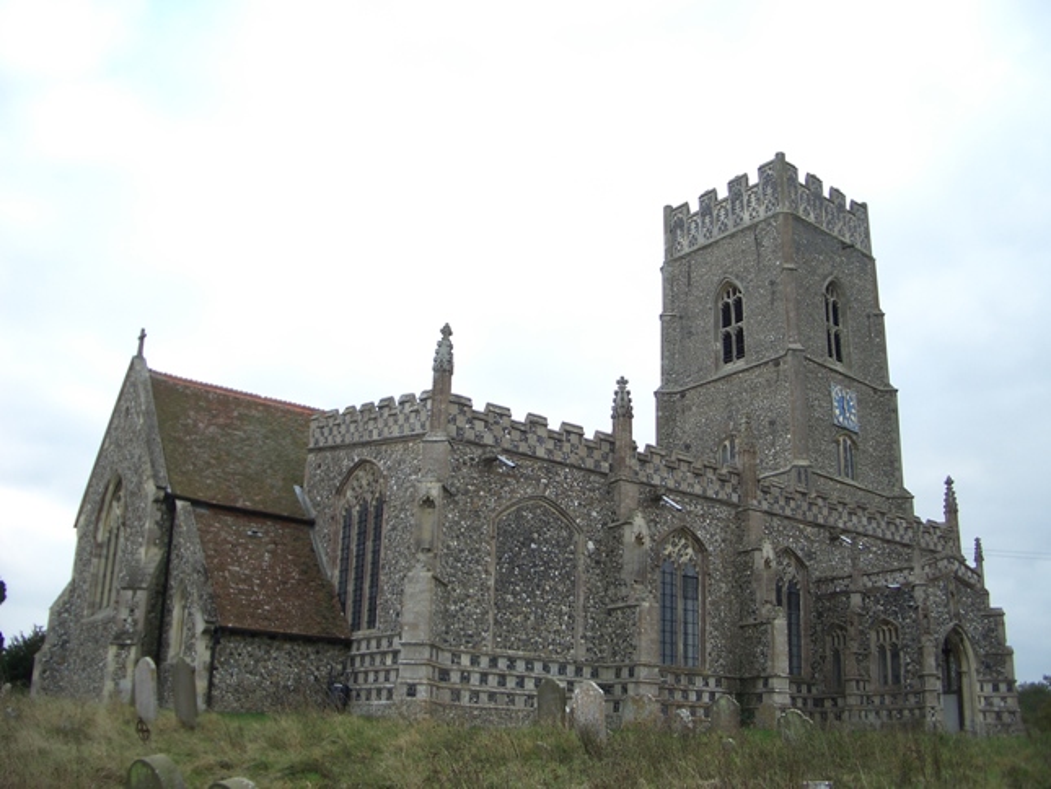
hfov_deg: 52.6
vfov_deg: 40.7
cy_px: 394
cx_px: 526
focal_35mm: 35
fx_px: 1063
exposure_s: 1/125
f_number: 2.6
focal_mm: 5.8
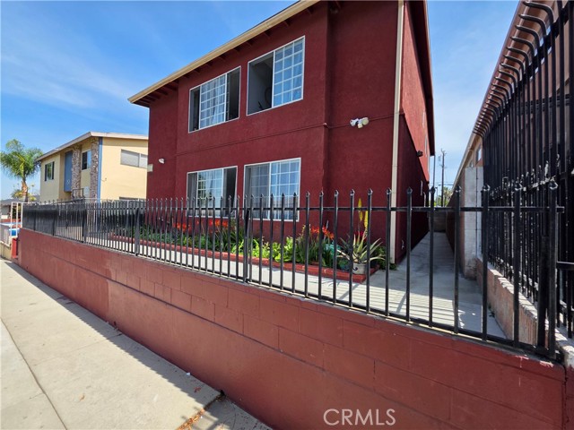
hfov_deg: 106.2
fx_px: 216
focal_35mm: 13
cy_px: 215
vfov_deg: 89.9
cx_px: 287
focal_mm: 2.2
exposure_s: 1/1343
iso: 40
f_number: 1.9
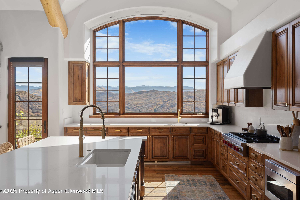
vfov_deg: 43.6
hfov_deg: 61.9
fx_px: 250
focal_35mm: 30
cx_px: 150
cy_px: 100
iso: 400
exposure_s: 1/30
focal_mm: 30
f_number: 7.1
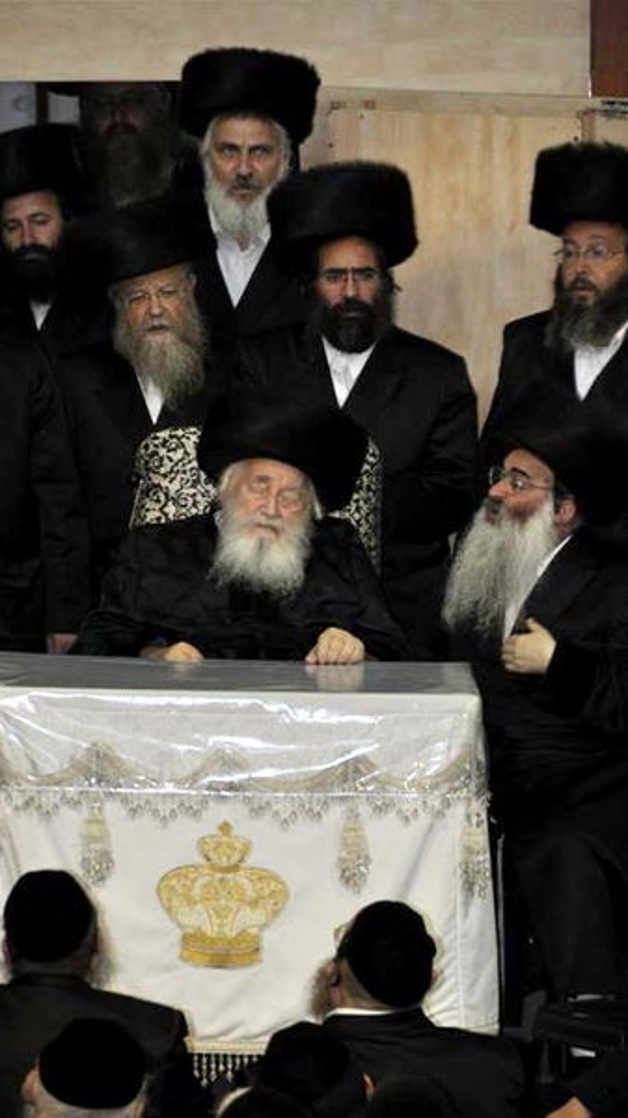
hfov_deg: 3.9
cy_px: 559
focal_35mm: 315
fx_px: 9336
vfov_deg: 6.9
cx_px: 281
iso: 500
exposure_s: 1/60
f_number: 5.6
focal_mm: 200
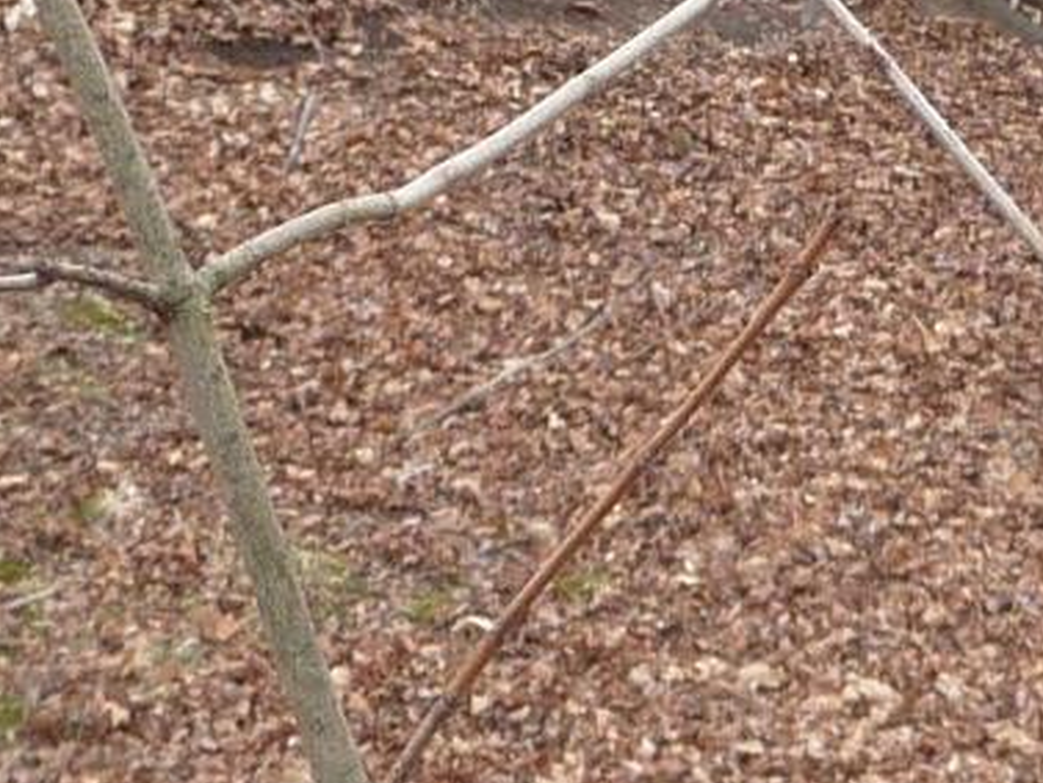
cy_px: -235
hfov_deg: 12.9
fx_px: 4581
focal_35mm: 152
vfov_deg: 9.6
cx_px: 833
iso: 100
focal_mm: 4.7
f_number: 3.3
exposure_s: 1/160
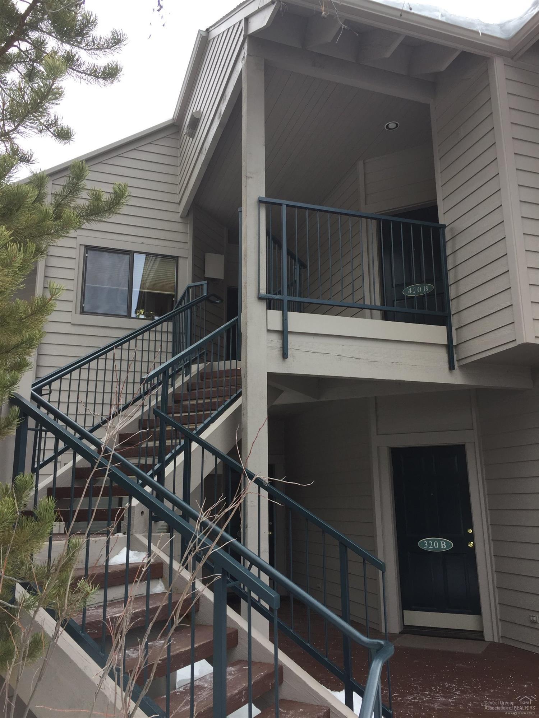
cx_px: 270
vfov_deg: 61.7
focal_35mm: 29
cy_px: 359
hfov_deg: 48.2
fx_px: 602
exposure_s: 1/408
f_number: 2.2
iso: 32
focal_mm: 4.15
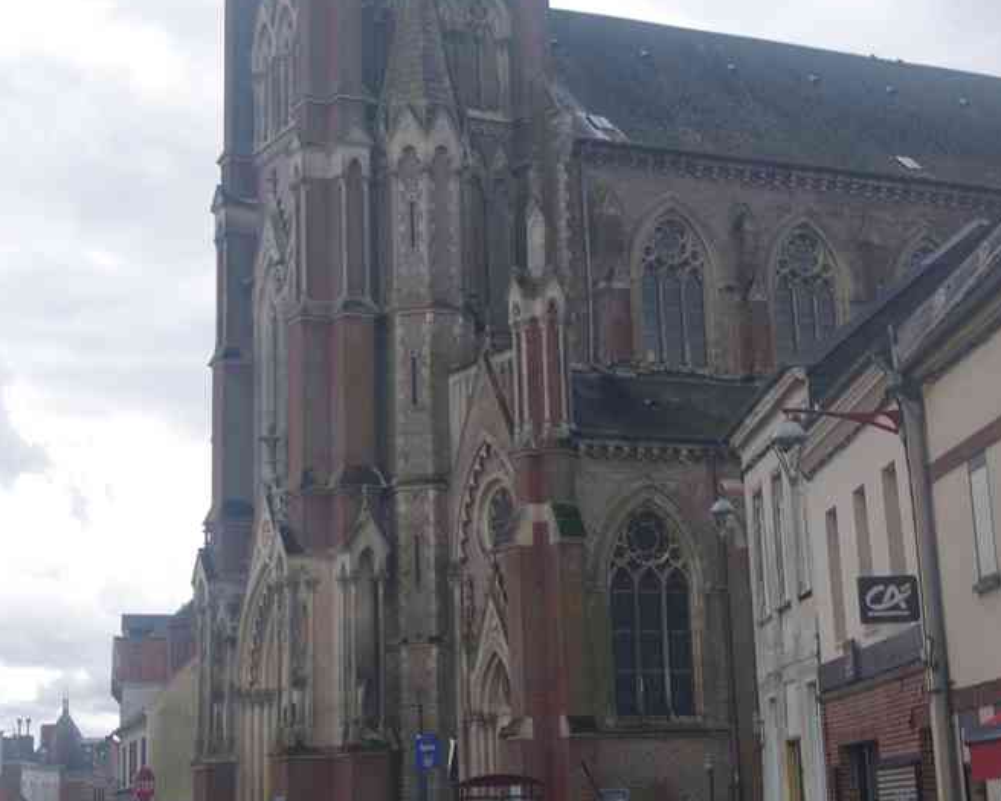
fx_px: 2095
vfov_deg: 21.3
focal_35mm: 71
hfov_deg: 26.9
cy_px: 111
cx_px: 504
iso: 200
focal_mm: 33
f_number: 8
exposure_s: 1/60
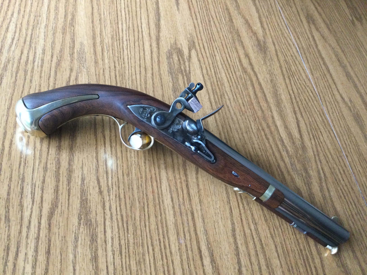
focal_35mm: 31
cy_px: 138
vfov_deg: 45.4
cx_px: 184
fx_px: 329
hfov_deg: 58.4
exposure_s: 1/30
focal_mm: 3.3
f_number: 2.4
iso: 200
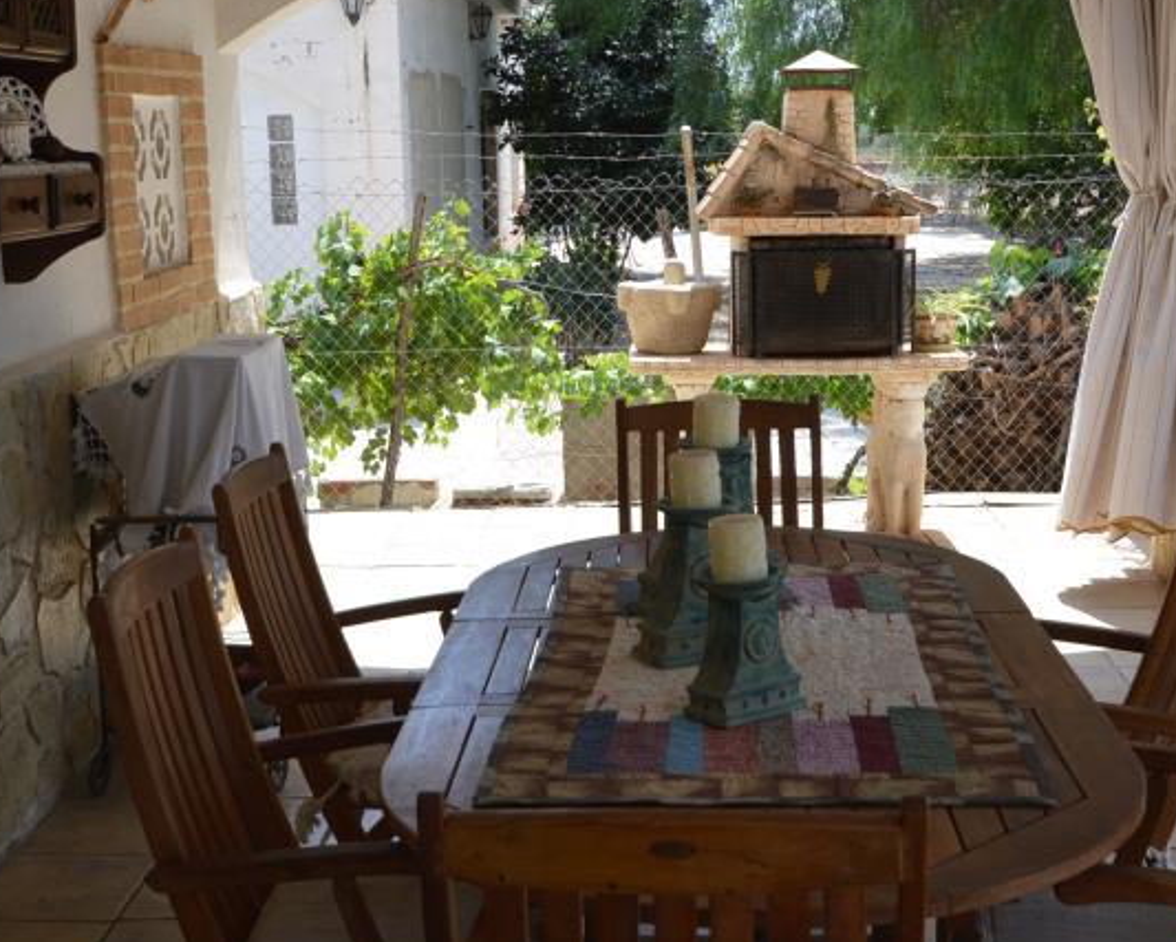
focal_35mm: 54
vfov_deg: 28.1
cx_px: 638
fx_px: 1881
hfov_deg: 34.7
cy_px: 418
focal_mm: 20
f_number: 5.6
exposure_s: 1/125
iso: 100
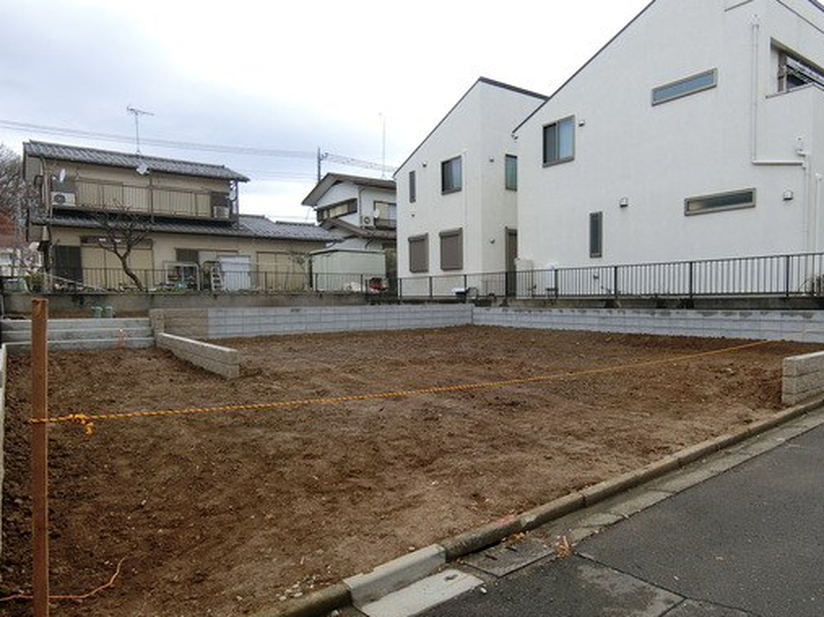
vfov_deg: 56.6
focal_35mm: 24
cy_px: 351
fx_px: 571
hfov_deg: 71.2
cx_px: 470
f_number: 2.7
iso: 80
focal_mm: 4.06
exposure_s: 1/250
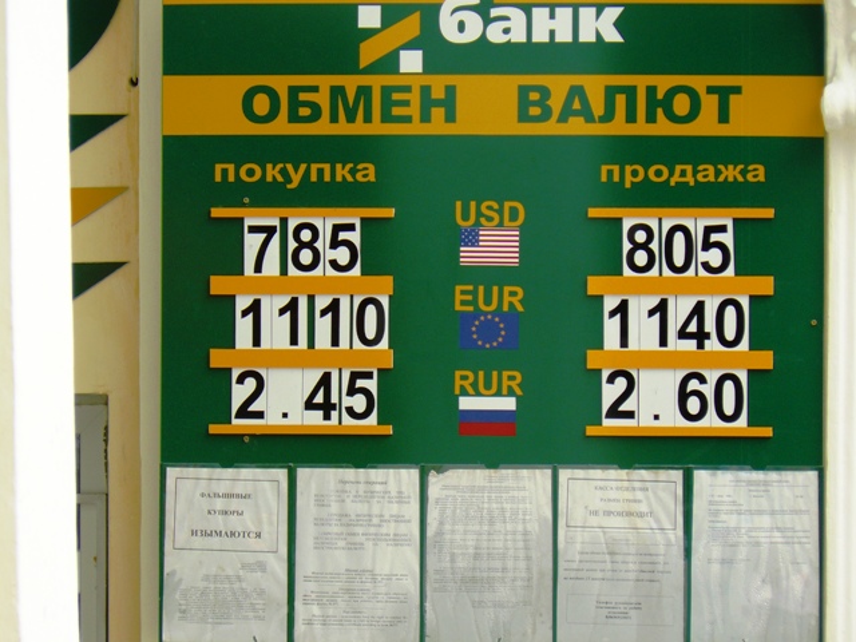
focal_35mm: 277
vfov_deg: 5.4
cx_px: 428
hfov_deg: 7.2
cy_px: 321
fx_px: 6850
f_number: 4
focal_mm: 46.2
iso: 100
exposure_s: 1/125
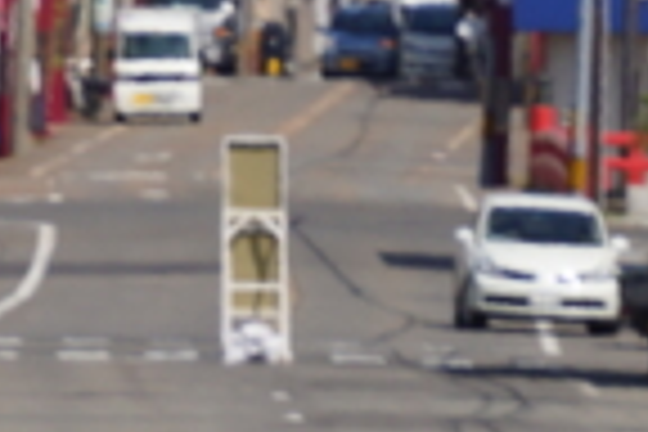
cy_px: 205
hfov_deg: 1.2
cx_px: 342
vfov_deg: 0.8
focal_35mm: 1666
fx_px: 29986
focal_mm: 200
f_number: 9
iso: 100
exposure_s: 1/400
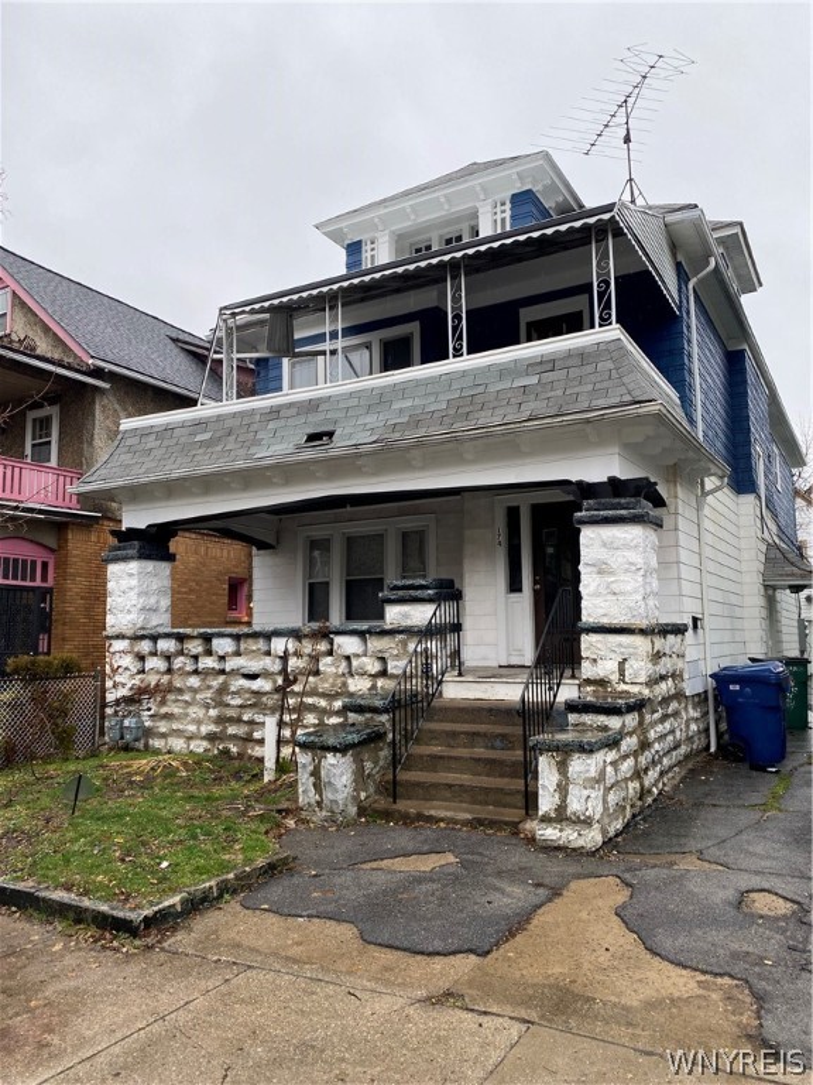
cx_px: 406
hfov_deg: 53.1
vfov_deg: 67.3
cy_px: 542
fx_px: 814
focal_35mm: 26
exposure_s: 1/205
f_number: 1.8
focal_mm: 4.25
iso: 32
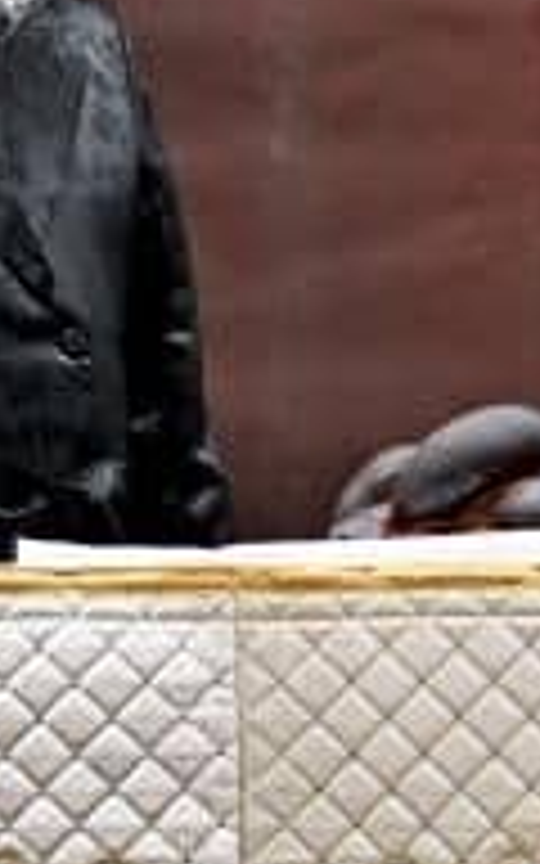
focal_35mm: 814
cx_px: 1314
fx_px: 19167
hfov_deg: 1.6
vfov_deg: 2.6
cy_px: -191
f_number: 2.8
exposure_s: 1/250
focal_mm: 150
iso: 250
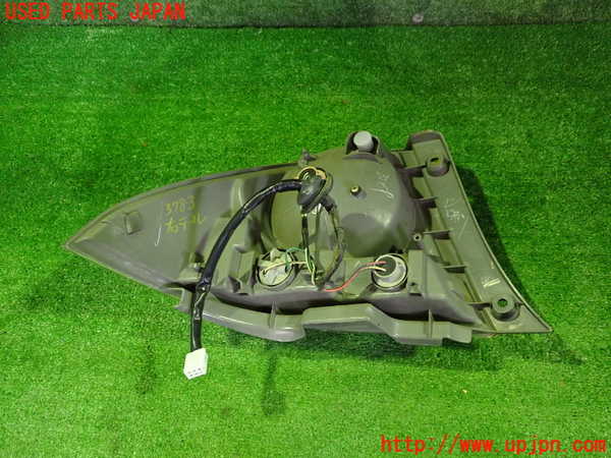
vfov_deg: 46.8
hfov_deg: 60.0
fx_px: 530
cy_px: 229
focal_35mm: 30
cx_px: 306
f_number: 2.3
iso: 800
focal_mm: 5.4
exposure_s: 1/25
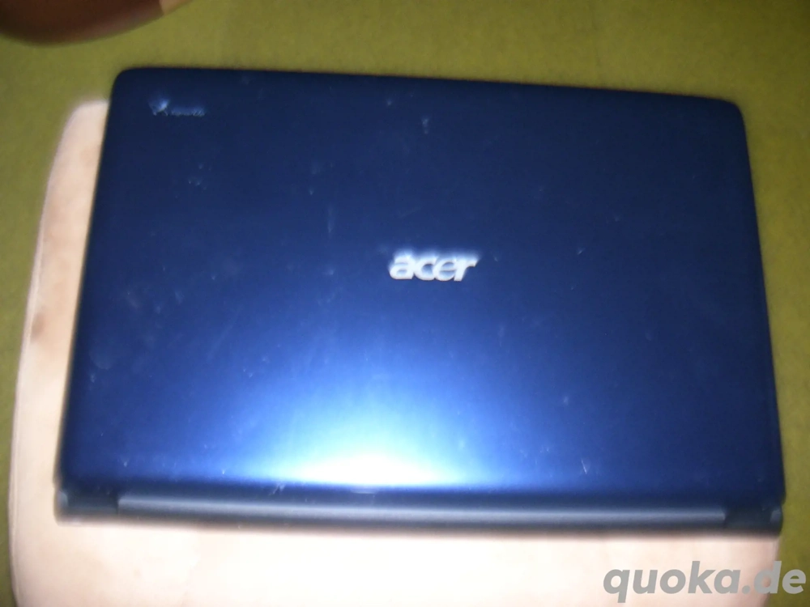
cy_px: 304
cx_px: 405
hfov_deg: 50.1
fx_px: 866
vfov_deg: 38.7
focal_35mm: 37
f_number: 2.7
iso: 125
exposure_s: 1/60
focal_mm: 6
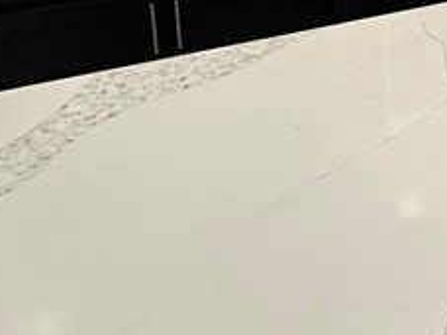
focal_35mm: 63
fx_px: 814
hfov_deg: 24.7
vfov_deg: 20.7
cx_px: 645
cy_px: -127
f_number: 2.2
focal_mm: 2.22
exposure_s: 1/120
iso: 200
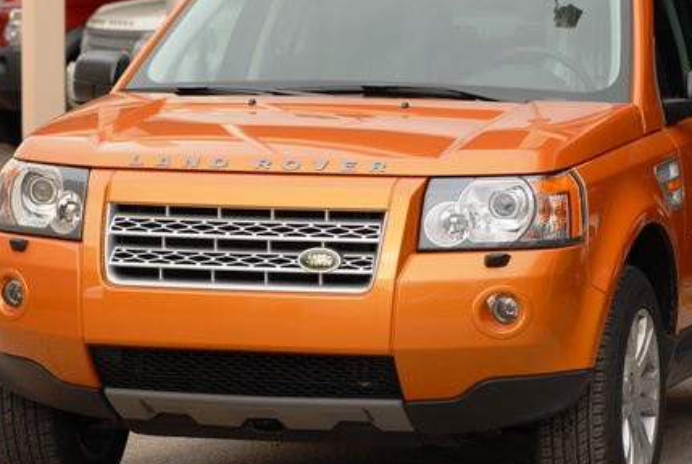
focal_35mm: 219
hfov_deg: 9.4
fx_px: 4213
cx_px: 415
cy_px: 214
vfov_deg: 6.3
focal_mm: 105
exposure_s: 1/125
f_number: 5.6
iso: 100
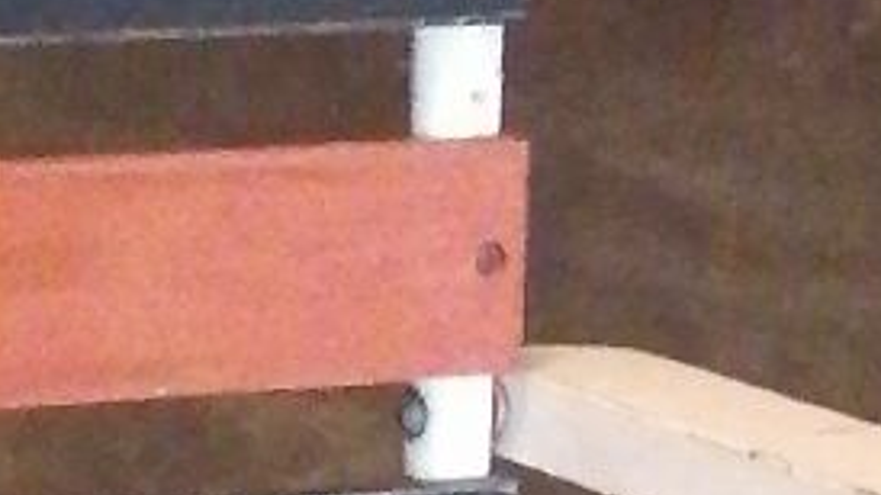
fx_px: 6423
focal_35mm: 275
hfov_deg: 7.8
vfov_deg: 4.2
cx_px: 145
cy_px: 1800
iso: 1635
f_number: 1.8
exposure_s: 1/20
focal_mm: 5.3
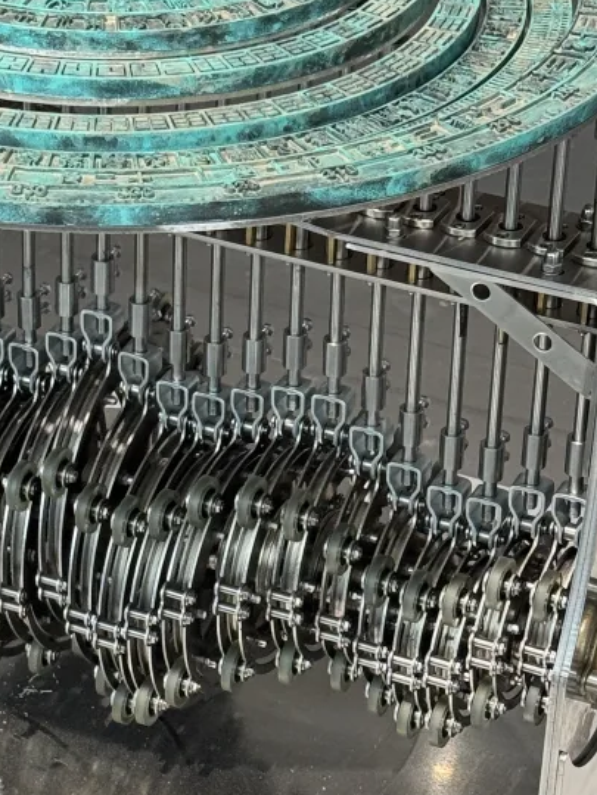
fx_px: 2943
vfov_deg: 15.4
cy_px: 470
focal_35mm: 128
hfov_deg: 11.5
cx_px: 91
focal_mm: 6.76
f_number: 1.78
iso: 100
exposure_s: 1/68
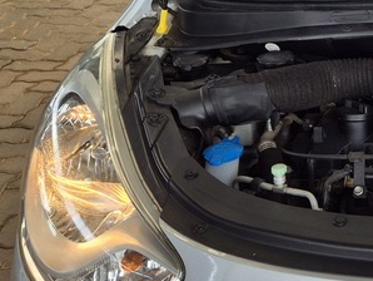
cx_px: 538
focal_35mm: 79
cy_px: -9
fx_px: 852
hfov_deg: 21.3
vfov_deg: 18.2
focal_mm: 5.4
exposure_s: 1/269
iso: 25
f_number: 1.8
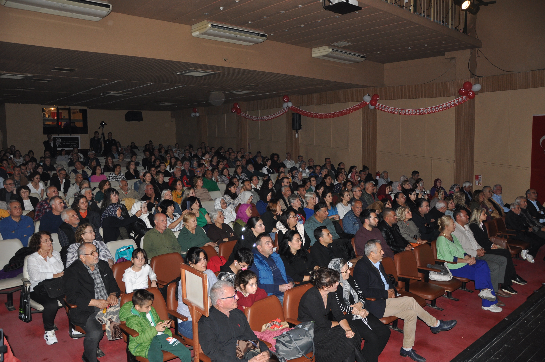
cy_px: 181
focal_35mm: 27
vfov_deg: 47.8
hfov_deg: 67.4
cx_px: 272
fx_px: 408
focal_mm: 18
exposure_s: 1/60
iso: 400
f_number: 3.5
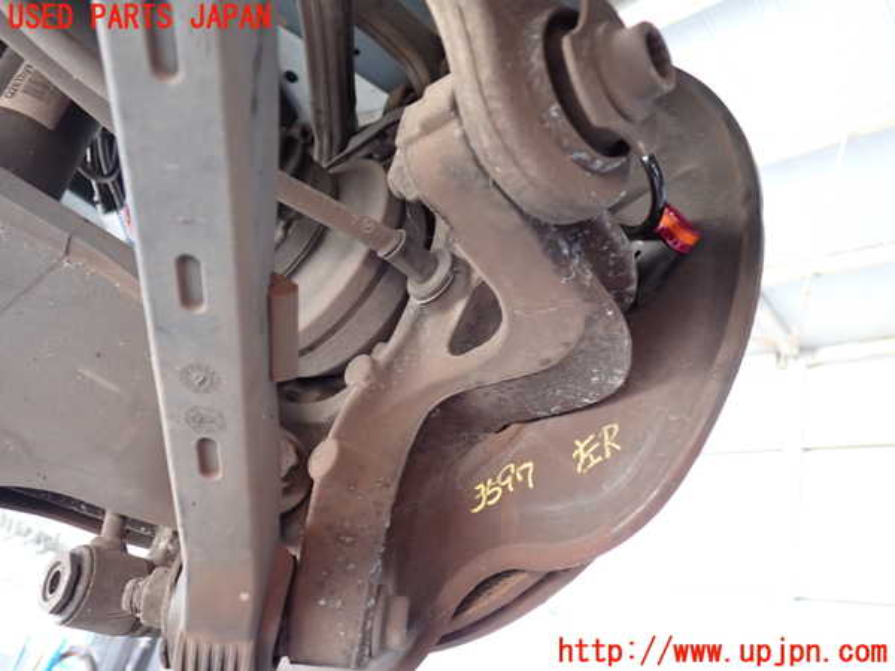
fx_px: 776
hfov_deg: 60.0
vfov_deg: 46.8
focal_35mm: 30
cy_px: 336
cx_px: 448
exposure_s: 1/30
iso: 250
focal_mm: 5.4
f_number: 2.3
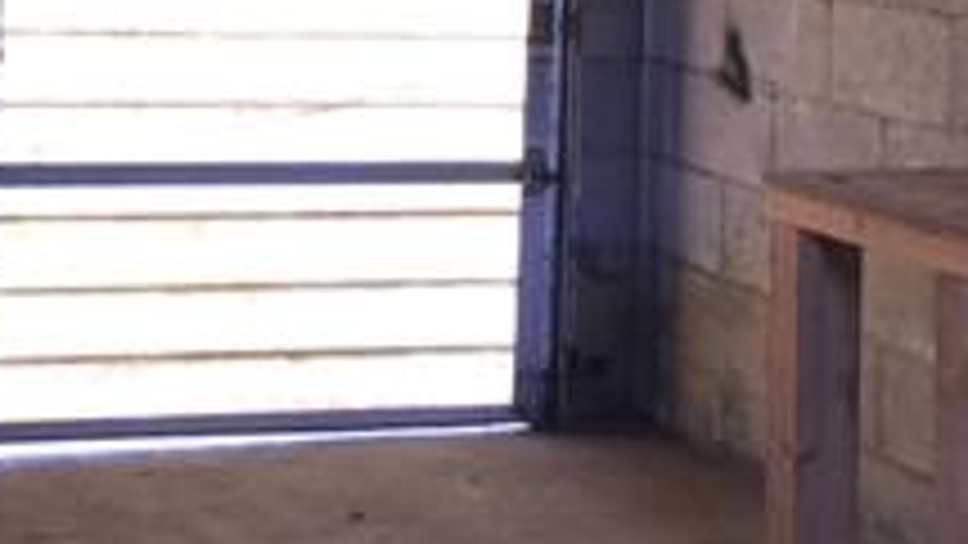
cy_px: -99
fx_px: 2413
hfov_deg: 22.4
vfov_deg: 12.6
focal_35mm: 94
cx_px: 221
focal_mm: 4.15
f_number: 2.2
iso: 80
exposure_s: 1/17
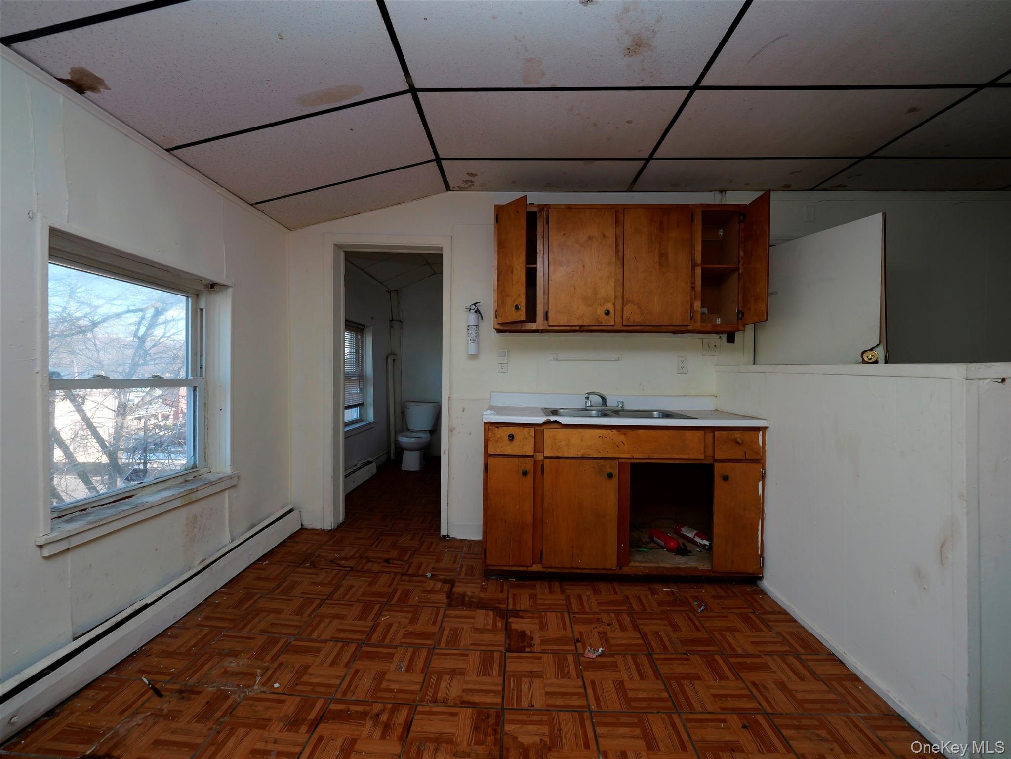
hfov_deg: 102.1
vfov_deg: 85.7
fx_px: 409
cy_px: 380
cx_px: 506
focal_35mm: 14
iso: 200
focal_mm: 7
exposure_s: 1/80
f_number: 5
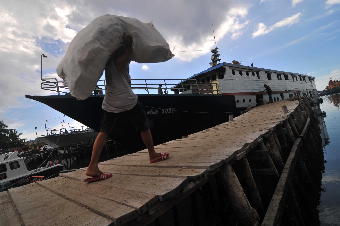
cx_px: 170
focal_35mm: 16
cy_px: 113
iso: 100
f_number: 9
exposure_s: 1/200
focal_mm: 11
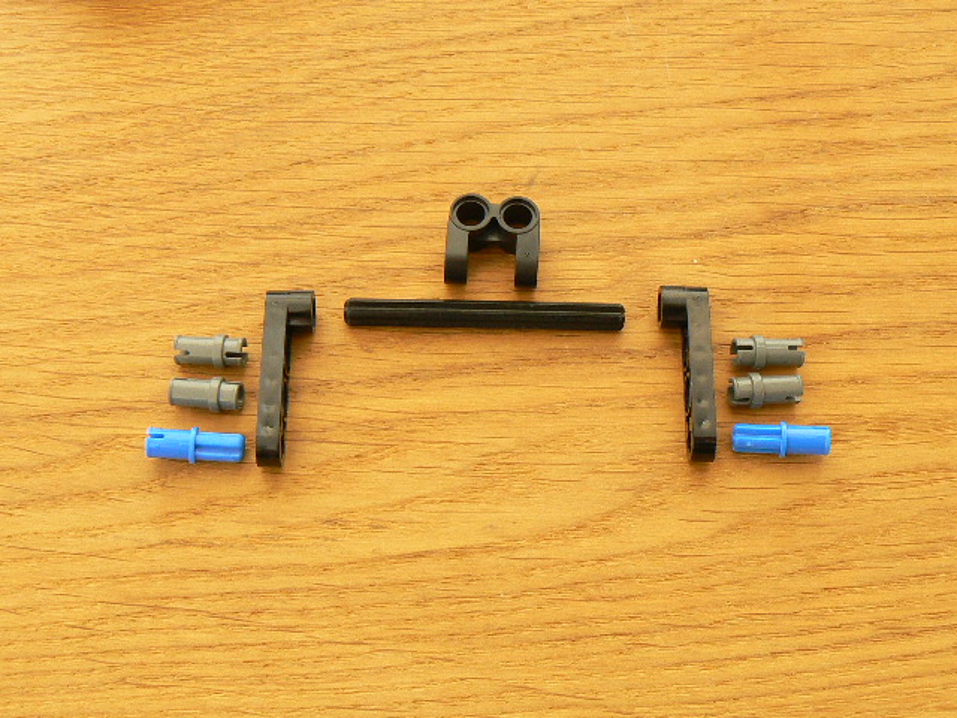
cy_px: 359
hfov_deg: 40.4
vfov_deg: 30.9
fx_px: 1299
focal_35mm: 47
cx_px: 478
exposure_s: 2
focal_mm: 6
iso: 100
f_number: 5
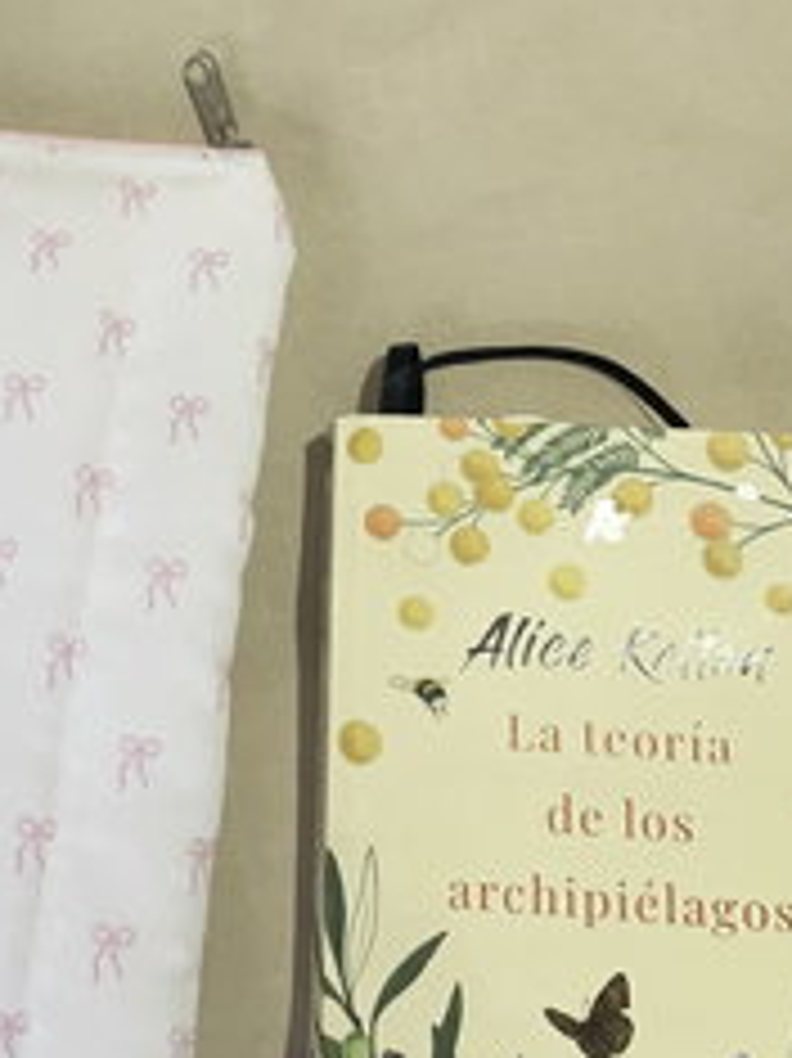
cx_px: 94
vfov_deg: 32.5
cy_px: 367
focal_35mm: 59
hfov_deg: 24.2
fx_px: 1801
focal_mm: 4.2
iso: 200
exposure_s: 1/50
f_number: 1.6
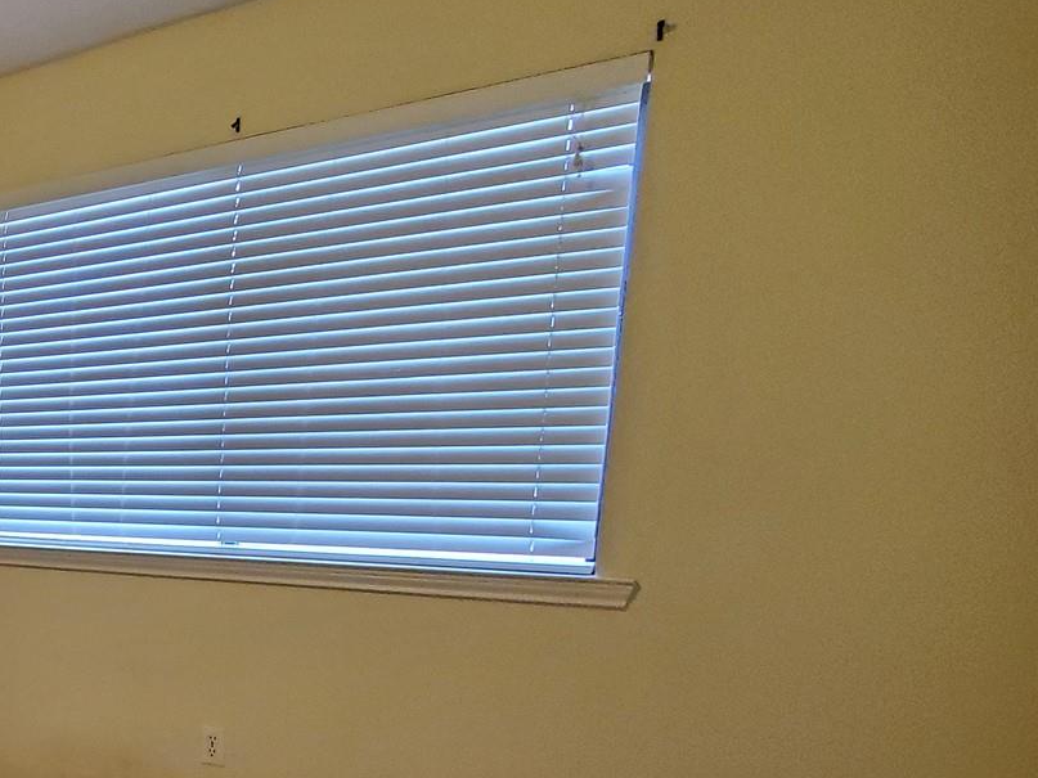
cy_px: 603
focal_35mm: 33
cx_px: -228
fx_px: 989
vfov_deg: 41.4
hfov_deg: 39.0
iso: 400
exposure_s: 1/60
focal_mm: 1.8
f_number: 2.2
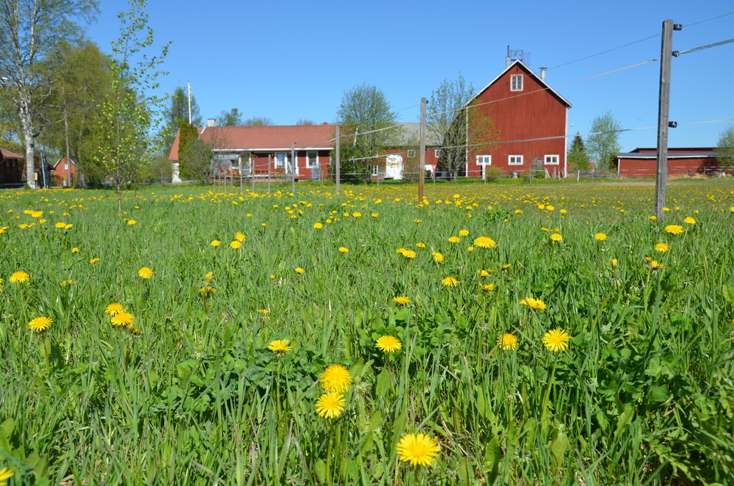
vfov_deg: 39.8
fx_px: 671
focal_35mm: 33
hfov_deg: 57.3
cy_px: 243
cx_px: 367
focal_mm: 22
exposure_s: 1/250
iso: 100
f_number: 8
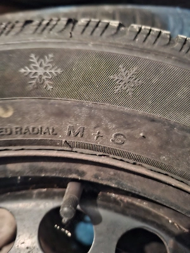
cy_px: 126
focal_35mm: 23
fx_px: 168
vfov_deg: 73.9
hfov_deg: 58.9
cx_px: 95
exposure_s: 1/14
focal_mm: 5.54
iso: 1250
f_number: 1.8
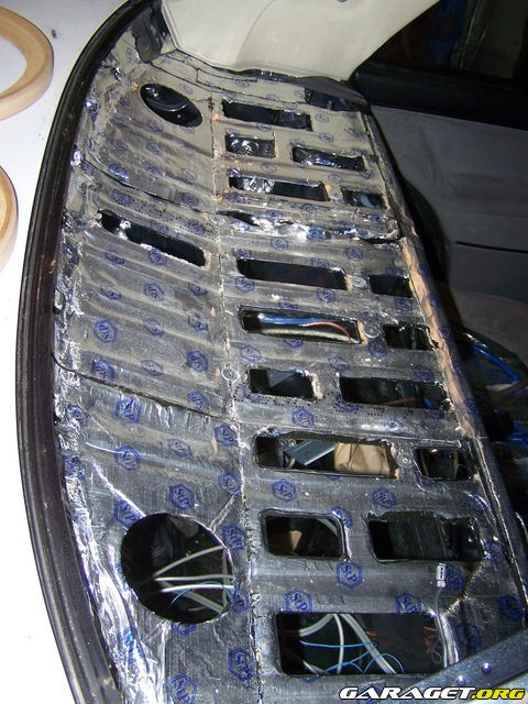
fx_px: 773
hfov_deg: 37.7
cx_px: 264
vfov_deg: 49.0
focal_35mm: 38
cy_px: 352
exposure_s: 1/60
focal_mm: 6.3
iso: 80
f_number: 2.8
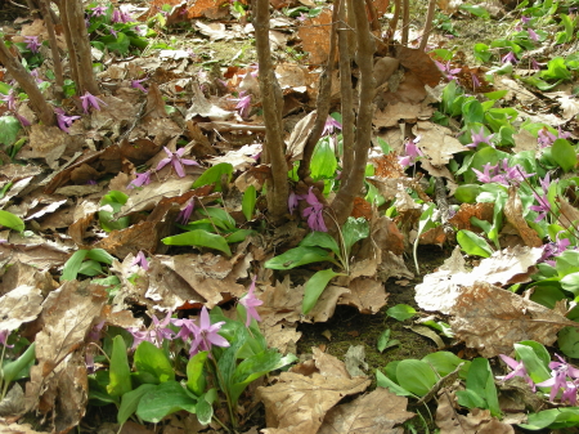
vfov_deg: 25.2
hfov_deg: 33.2
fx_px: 970
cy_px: 217
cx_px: 290
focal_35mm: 58
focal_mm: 9.7
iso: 50
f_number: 3.5
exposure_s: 1/96.3
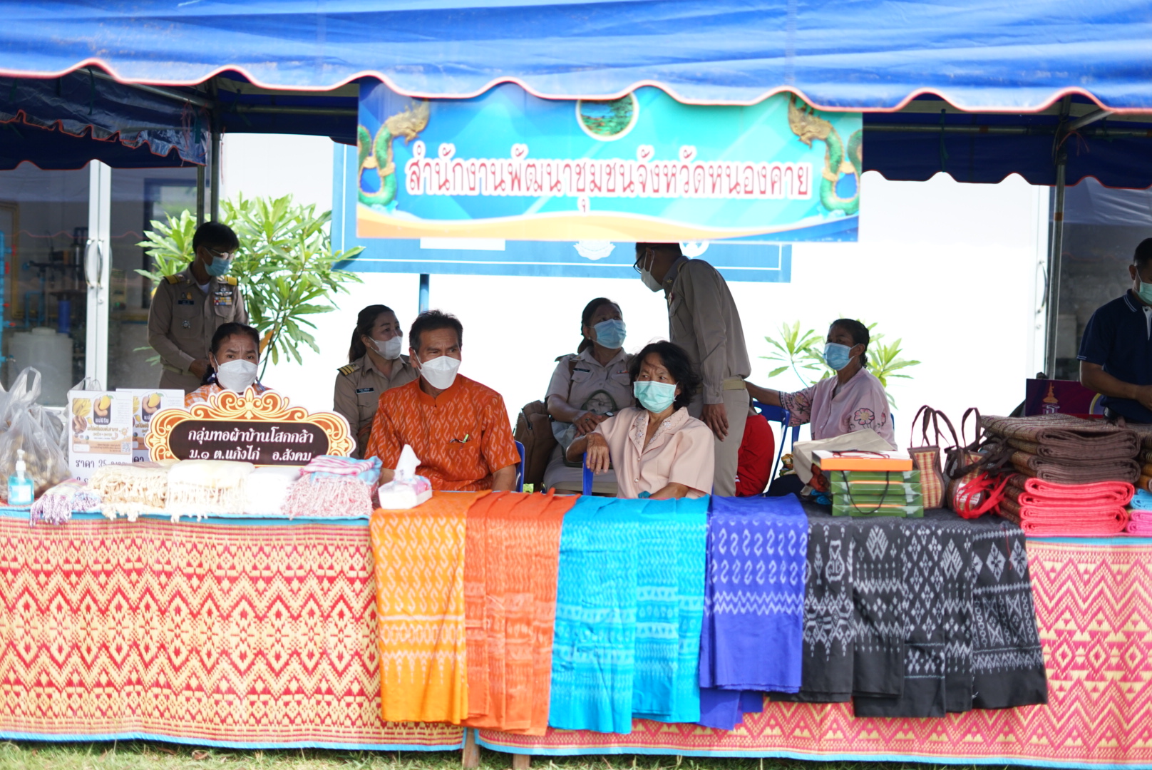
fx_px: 1601
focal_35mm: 50
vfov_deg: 27.0
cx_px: 576
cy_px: 385
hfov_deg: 39.6
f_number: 2
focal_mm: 50
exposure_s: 1/2500
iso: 400
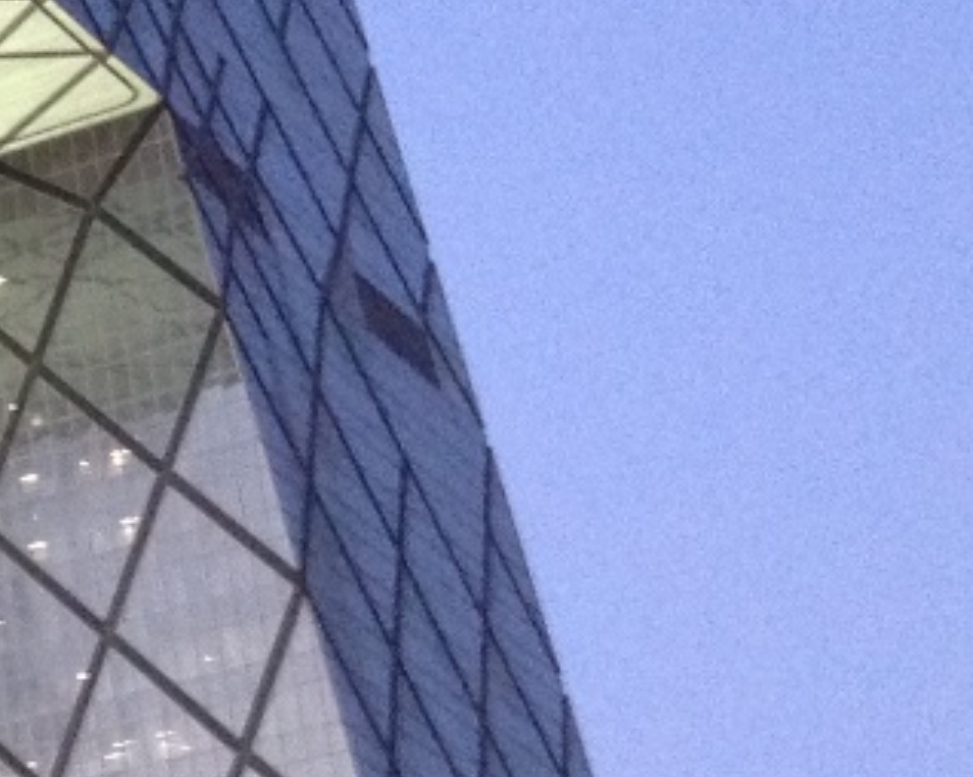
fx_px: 4950
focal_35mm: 172
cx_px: -1212
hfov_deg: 10.1
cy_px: 535
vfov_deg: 9.0
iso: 200
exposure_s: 1/20
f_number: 2.4
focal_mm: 4.28
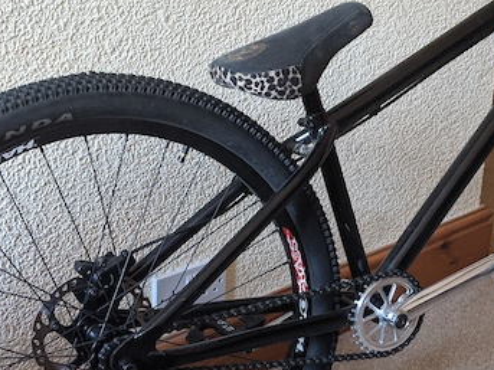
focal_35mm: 63
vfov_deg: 23.3
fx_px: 899
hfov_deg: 30.6
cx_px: 305
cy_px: 193
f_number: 1.8
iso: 562
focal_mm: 4.44
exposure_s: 1/25
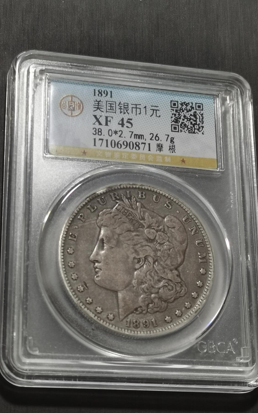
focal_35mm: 82
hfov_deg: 15.9
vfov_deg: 25.2
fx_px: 923
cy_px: 207
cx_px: 132
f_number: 1.8
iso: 64
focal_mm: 5.58
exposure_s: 1/100
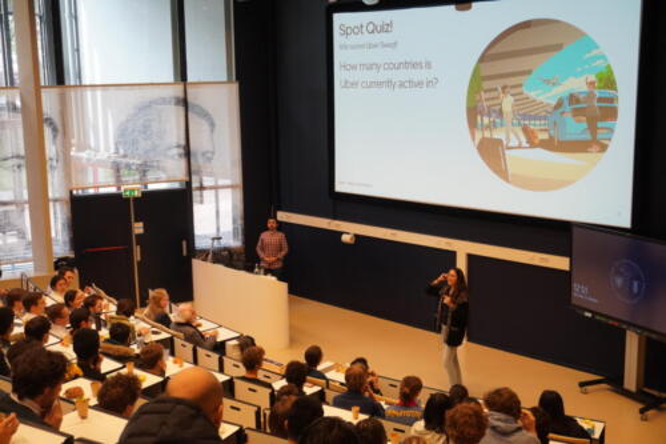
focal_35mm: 42
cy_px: 222
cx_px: 333
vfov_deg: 31.9
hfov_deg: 46.4
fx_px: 777
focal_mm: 28
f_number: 4.5
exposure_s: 1/160
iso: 1600
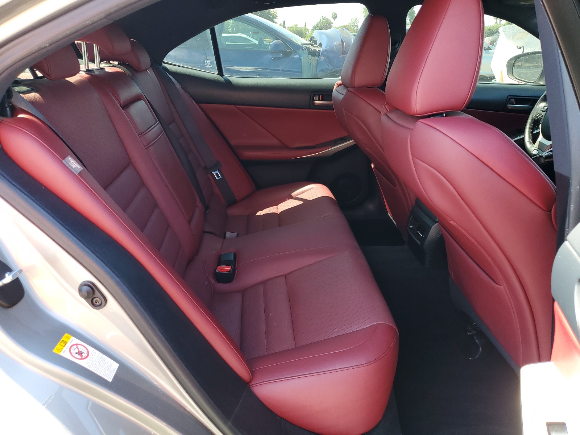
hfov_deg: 67.3
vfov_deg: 53.1
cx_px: 290
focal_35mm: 26
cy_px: 218
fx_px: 436
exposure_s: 1/120
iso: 54
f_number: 1.5
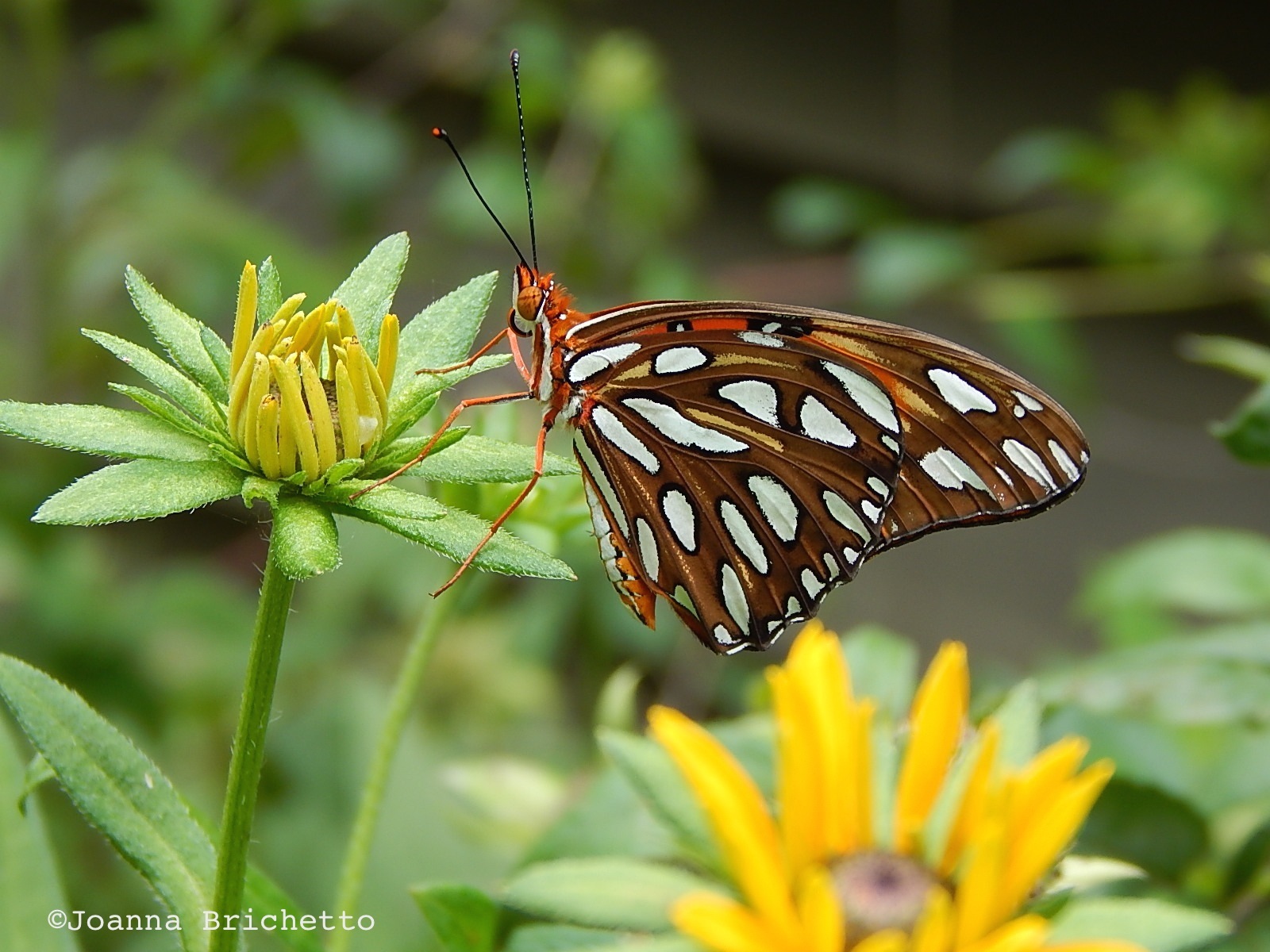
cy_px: 476
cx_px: 635
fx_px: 6751
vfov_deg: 8.1
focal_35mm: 184
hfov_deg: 10.7
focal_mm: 32.8
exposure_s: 1/100
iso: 125
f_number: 5.3
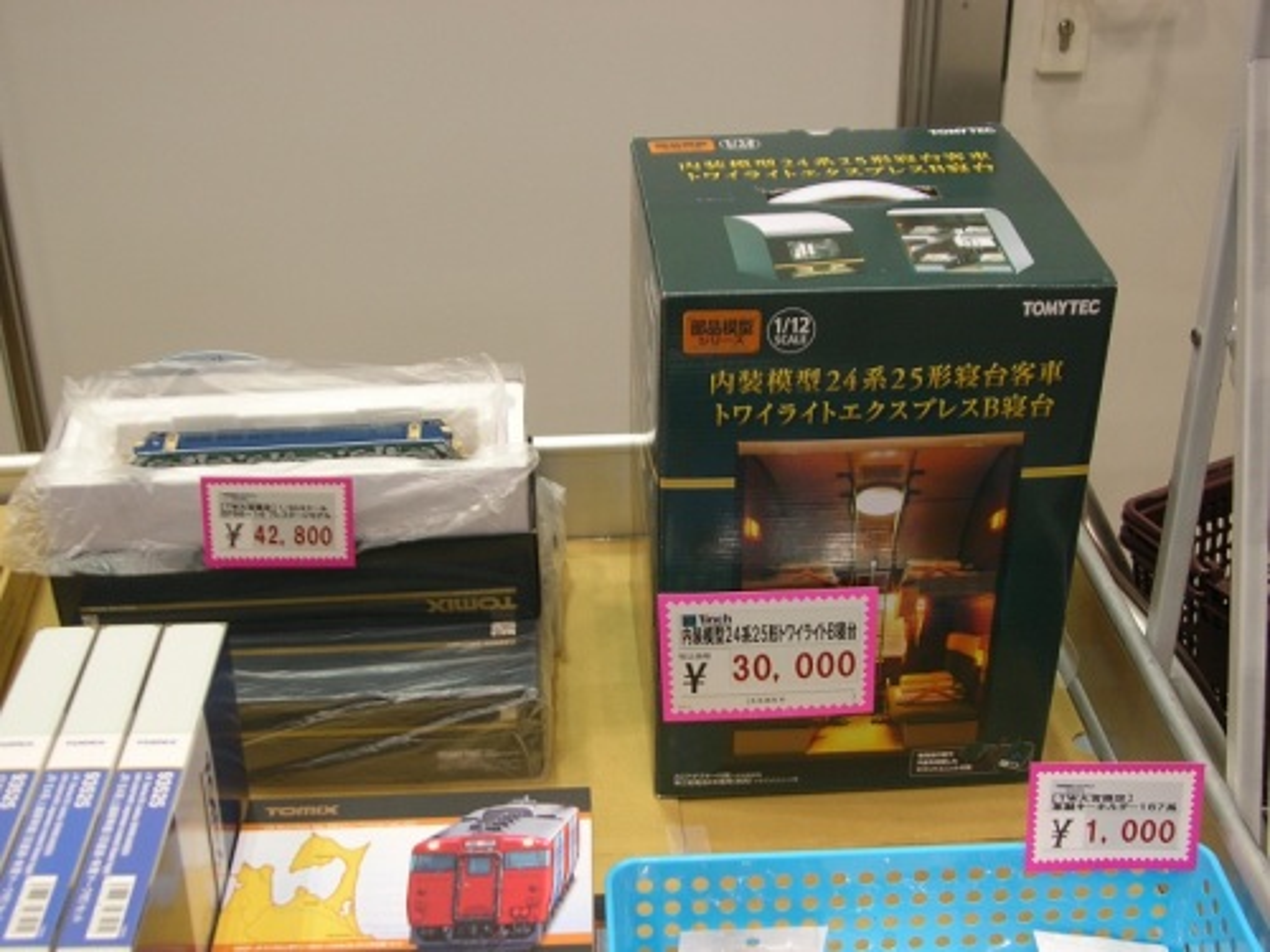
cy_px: 476
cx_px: 635
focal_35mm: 48
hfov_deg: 39.7
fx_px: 1761
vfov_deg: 30.3
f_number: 3.2
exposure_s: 1/6.8
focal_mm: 8
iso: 50
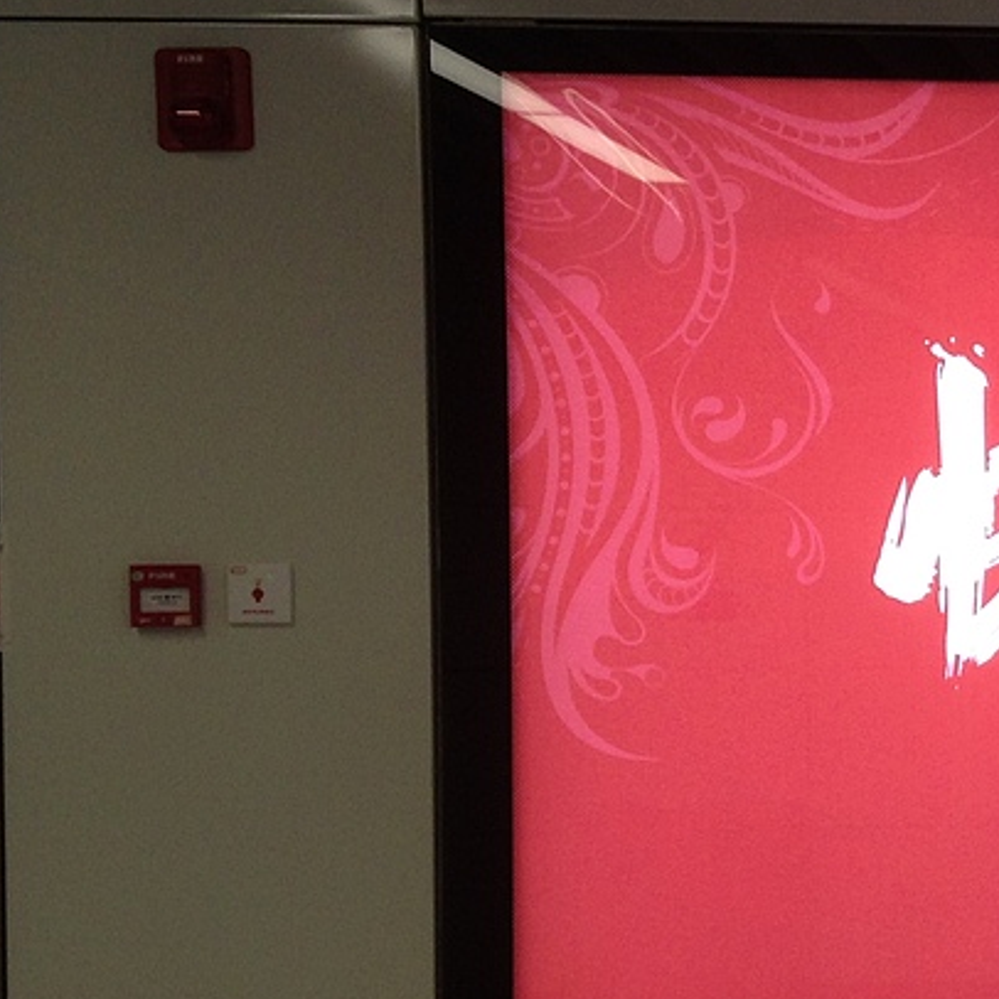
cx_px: 1538
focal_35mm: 92
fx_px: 3004
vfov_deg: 18.8
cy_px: 632
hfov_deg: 16.9
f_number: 2.4
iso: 50
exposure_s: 1/60
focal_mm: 4.12
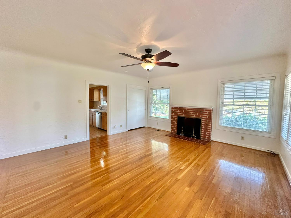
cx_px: 146
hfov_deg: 102.1
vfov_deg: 85.7
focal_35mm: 14
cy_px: 109
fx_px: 118
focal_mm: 2.22
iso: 200
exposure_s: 1/120
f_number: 2.2
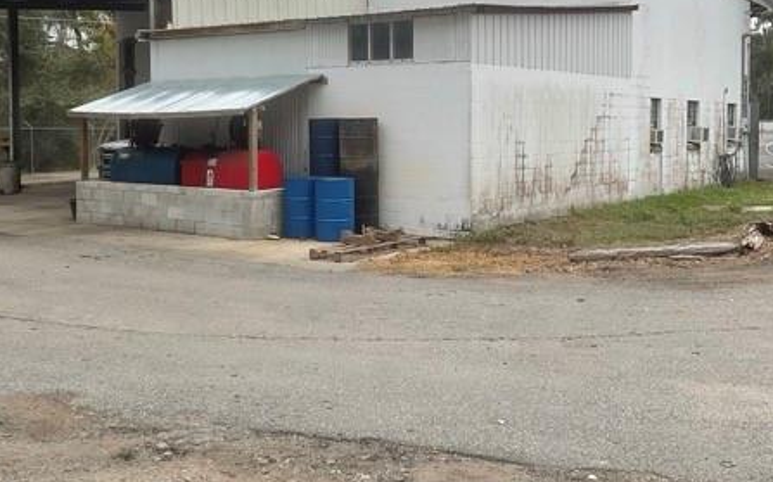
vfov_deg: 29.0
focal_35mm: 44
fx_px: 927
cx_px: 374
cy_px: 154
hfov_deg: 45.3
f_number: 1.8
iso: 16
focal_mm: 3
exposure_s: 1/962
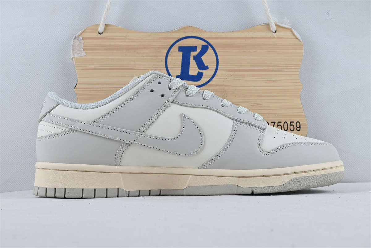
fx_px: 487
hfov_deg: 41.7
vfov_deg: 28.5
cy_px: 124
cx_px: 186
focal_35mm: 47
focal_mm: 31.5
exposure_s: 1/160
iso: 1000
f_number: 10
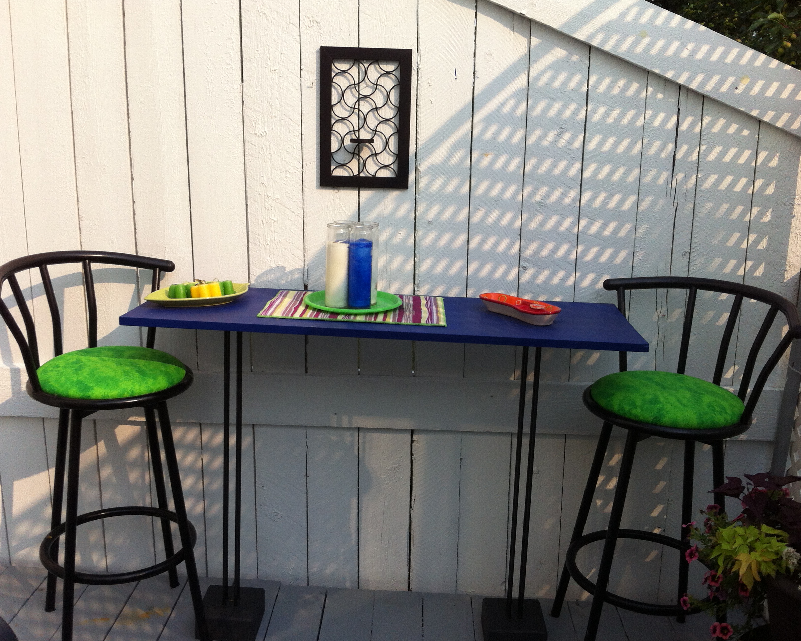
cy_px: 320
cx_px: 393
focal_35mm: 37
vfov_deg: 40.1
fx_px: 877
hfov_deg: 49.1
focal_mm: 3.85
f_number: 2.8
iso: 80
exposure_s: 1/1184
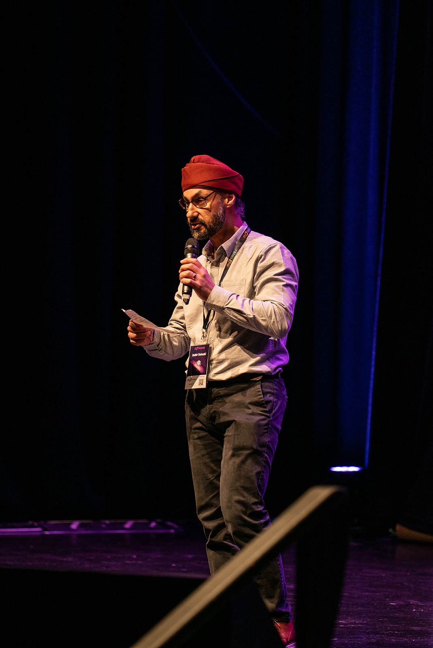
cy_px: 324
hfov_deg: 6.2
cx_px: 216
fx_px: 4017
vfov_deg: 9.2
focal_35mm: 223
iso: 3200
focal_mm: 223
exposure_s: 1/125
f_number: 5.6
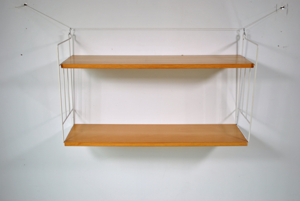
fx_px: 350
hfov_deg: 46.3
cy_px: 100
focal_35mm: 42
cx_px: 150
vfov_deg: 32.0
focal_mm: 28
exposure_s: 1/200
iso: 200
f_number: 4.5
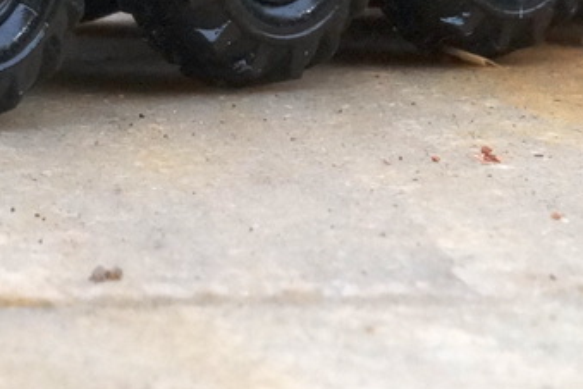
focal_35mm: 230
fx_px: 3724
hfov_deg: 8.7
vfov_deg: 5.9
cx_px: -330
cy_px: -302
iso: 800
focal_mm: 26
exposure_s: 1/60
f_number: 18
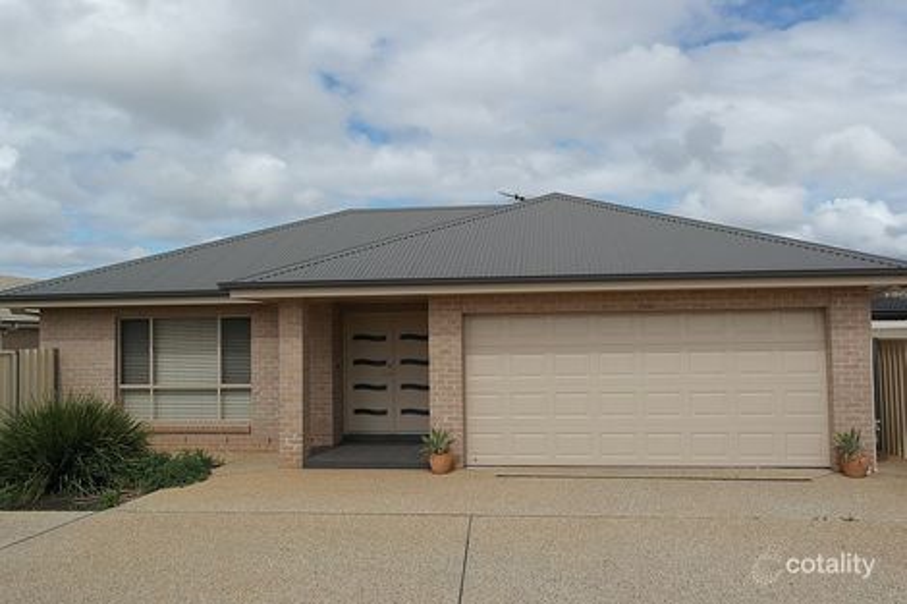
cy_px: 302
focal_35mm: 30
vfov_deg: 43.6
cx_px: 454
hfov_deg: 61.9
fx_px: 756
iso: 100
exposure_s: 1/400
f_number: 8
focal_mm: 20
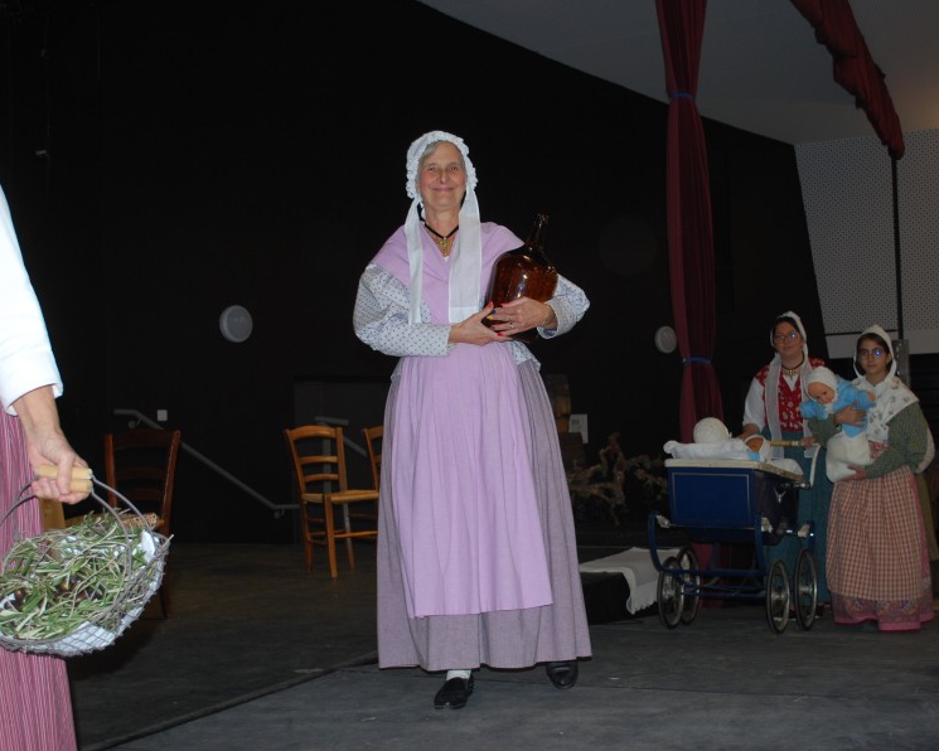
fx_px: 1223
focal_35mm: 44
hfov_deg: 42.0
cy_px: 374
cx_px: 519
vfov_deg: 34.2
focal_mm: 26
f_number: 4.5
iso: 220
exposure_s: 1/60
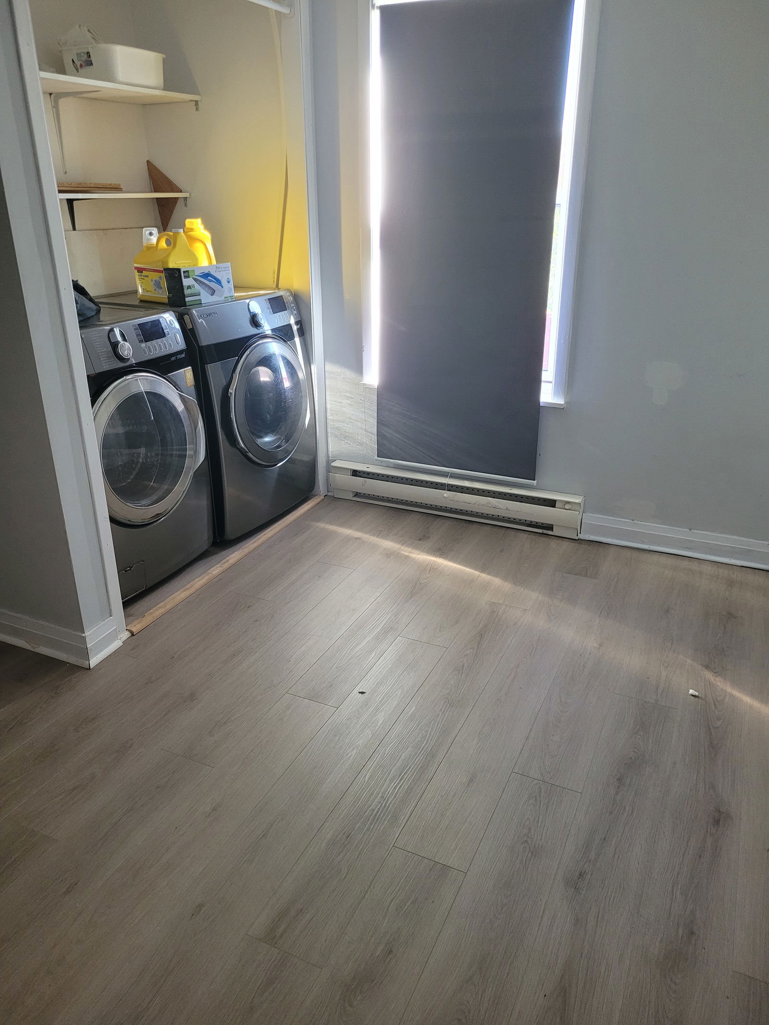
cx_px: 384
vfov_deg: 67.3
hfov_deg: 53.1
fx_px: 770
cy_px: 512
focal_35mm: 26
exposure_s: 1/100
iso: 320
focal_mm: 5.4
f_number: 1.8
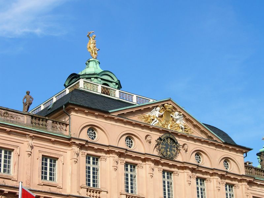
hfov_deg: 23.8
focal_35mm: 82
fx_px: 625
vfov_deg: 18.0
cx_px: 132
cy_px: 99
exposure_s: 1/682
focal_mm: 16.97
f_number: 4
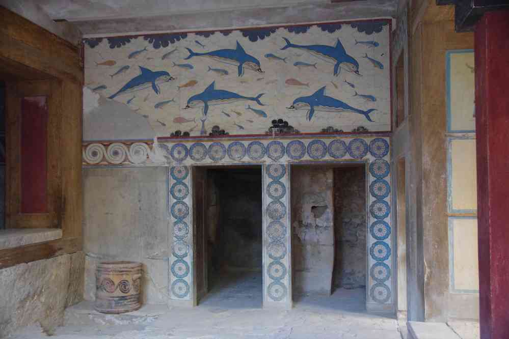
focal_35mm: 38
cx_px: 254
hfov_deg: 51.3
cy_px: 170
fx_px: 530
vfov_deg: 35.5
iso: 3200
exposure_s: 1/25
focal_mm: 25
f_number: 4
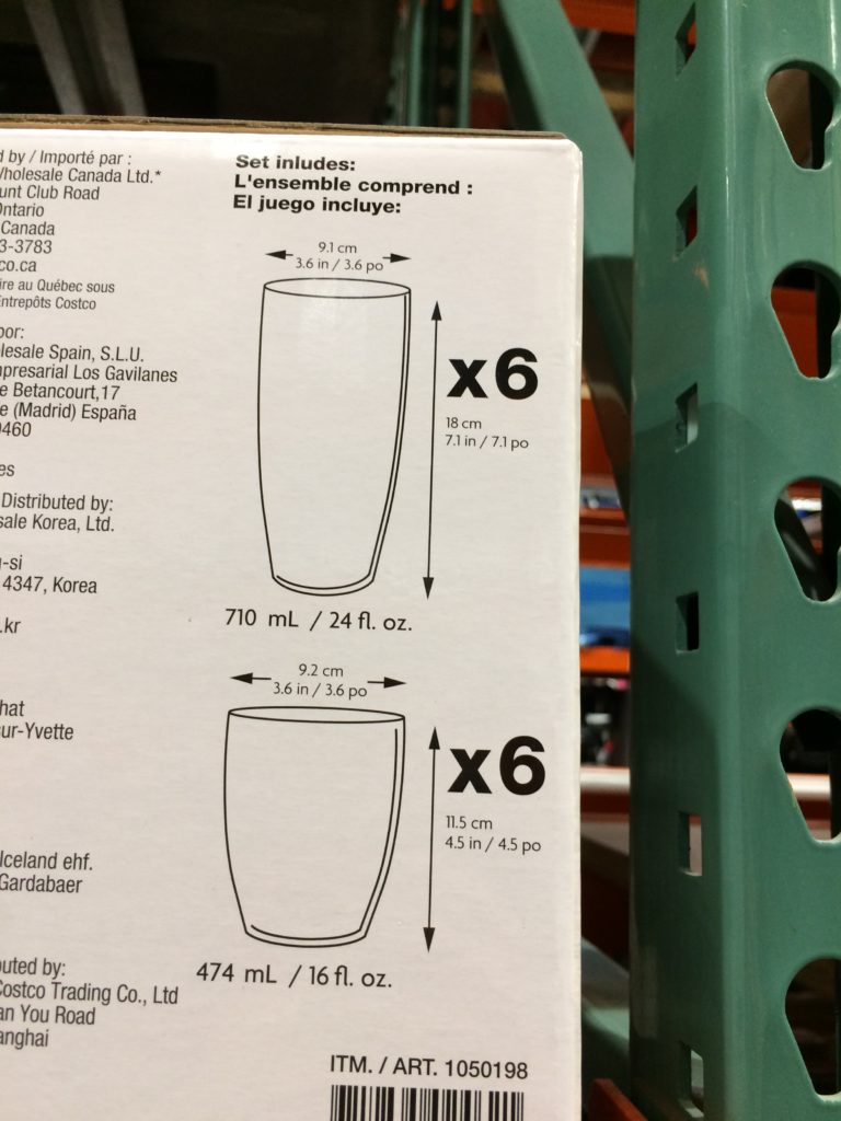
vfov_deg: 61.7
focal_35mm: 29
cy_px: 560
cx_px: 420
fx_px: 939
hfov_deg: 48.2
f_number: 2.2
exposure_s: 1/30
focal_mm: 4.15
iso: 100
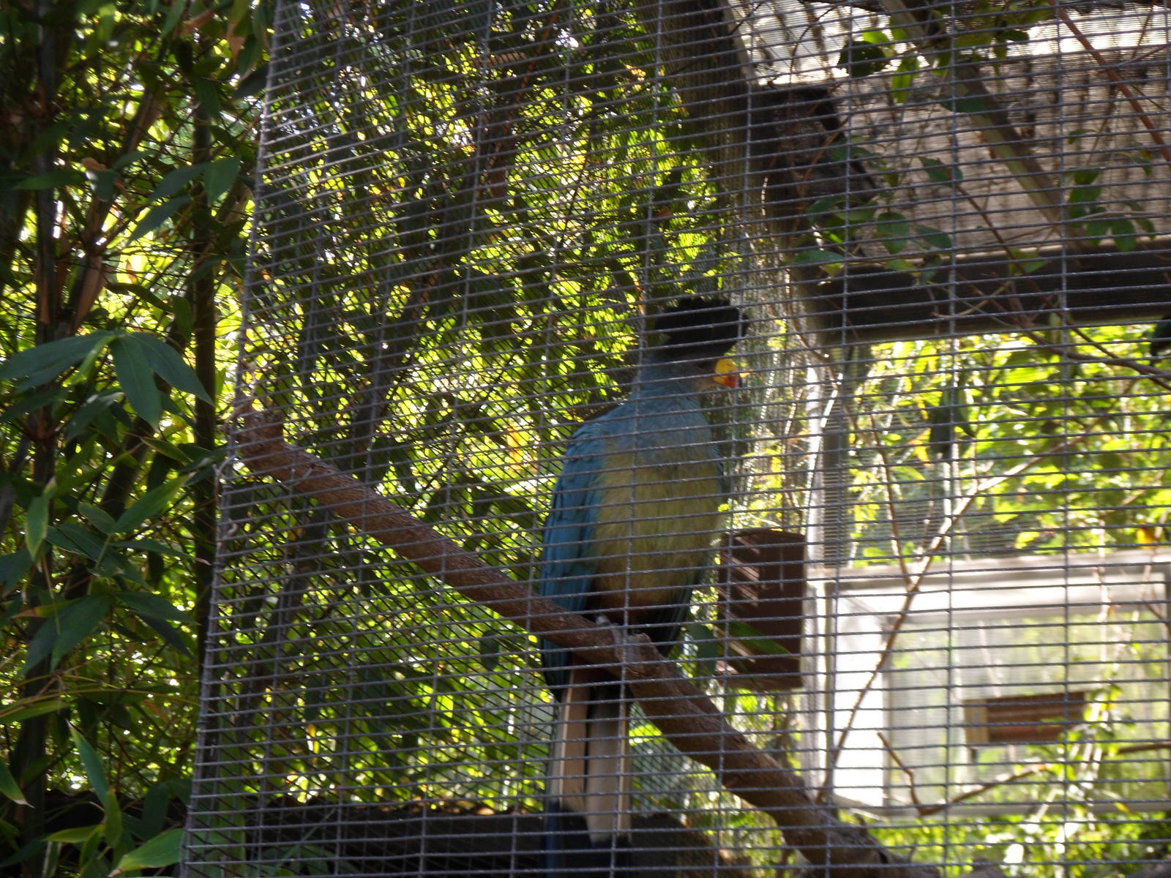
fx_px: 2300
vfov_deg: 21.6
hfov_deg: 28.6
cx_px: 586
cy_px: 439
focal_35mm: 68
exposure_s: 1/45
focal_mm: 10.6
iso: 80
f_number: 4.7
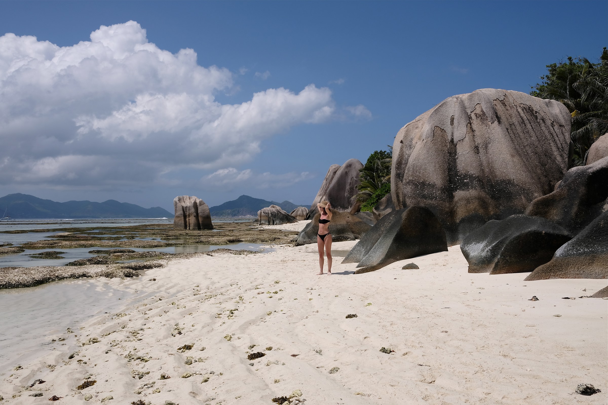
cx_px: 304
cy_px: 202
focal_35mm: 35
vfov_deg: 37.9
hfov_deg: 54.4
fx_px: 591
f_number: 10
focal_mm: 23
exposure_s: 1/640
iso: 200
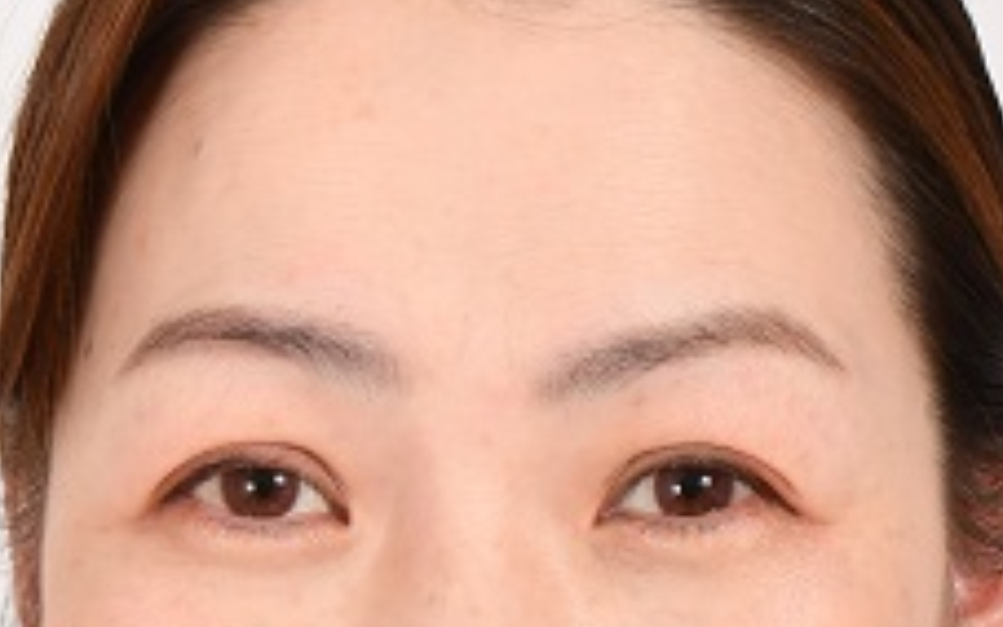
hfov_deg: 10.0
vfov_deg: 6.2
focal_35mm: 210
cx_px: 482
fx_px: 5742
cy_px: 910
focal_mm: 35
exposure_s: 1/200
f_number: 7.1
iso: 500
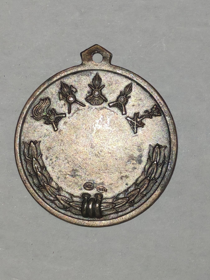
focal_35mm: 153
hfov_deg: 9.7
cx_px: 105
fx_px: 1238
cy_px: 140
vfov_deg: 12.9
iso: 250
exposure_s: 1/100
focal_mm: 5.52
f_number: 1.95
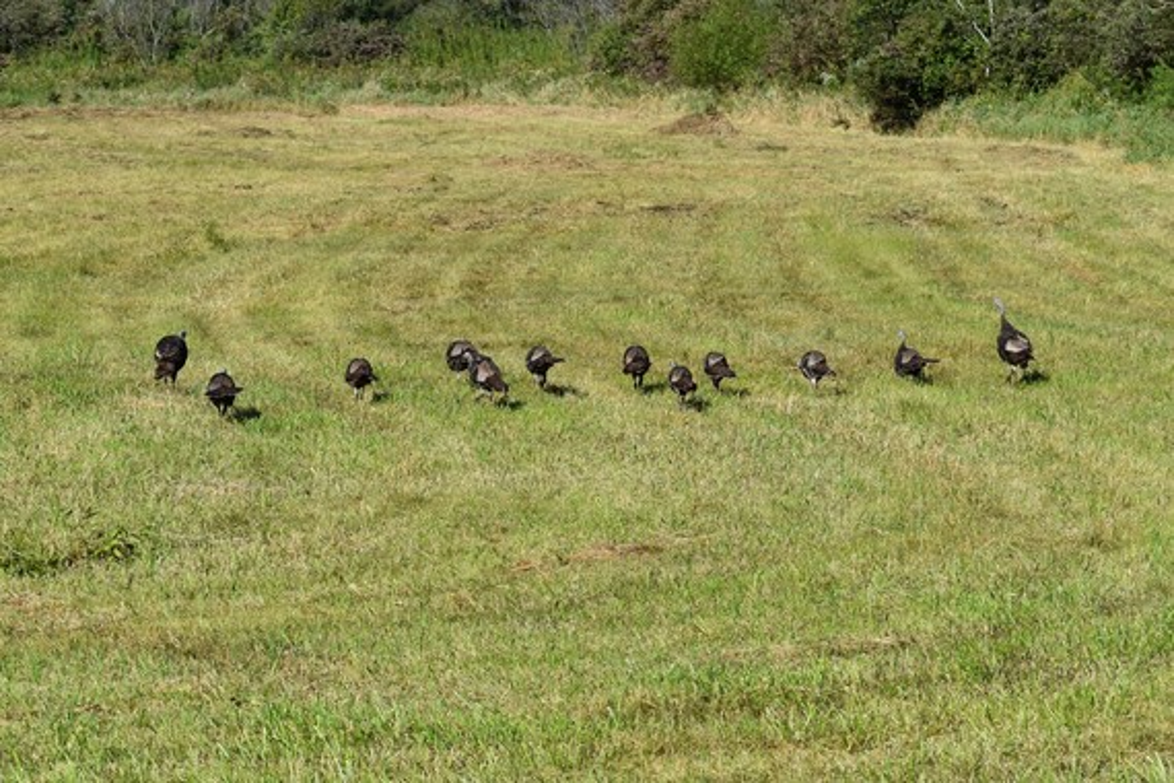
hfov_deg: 19.5
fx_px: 3424
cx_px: 587
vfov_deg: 13.0
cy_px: 392
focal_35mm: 105
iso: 100
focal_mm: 70
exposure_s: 1/320
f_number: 9
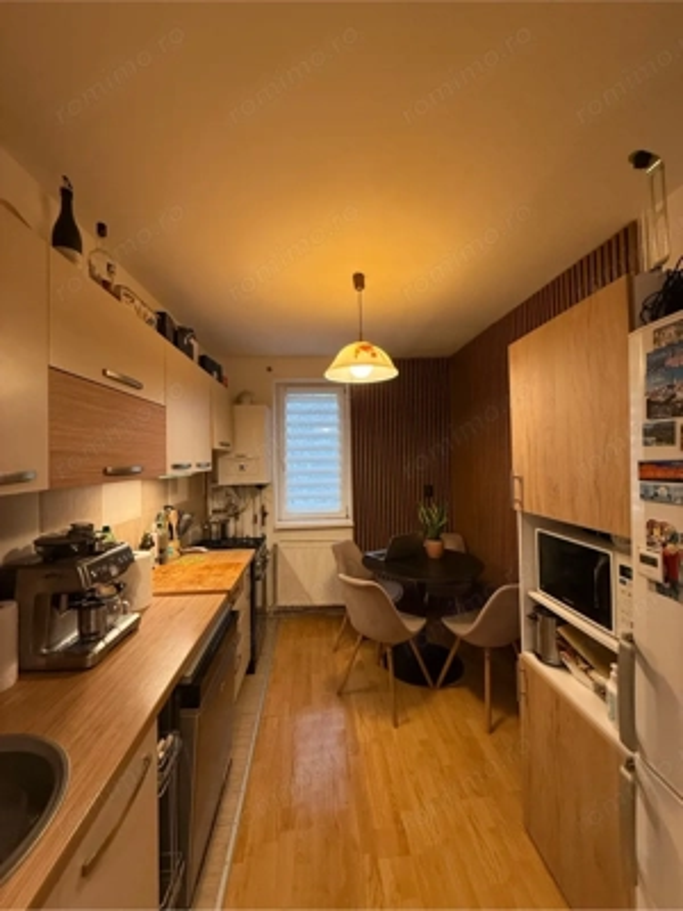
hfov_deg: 85.7
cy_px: 456
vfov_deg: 102.1
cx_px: 342
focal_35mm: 14
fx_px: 368
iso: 400
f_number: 2.2
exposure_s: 1/100
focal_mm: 2.22
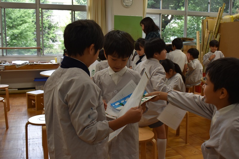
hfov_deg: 51.3
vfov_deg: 35.5
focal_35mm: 38
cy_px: 80
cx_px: 120
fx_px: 249
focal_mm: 25
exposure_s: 1/125
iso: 400
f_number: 5.6
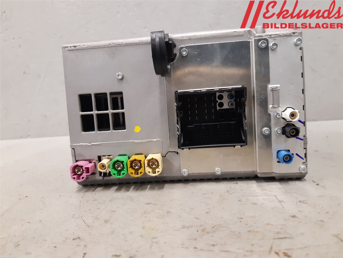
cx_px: 172
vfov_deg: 53.1
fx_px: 258
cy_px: 129
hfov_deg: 67.3
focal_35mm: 26
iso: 250
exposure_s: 1/50
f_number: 1.7
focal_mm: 3.93
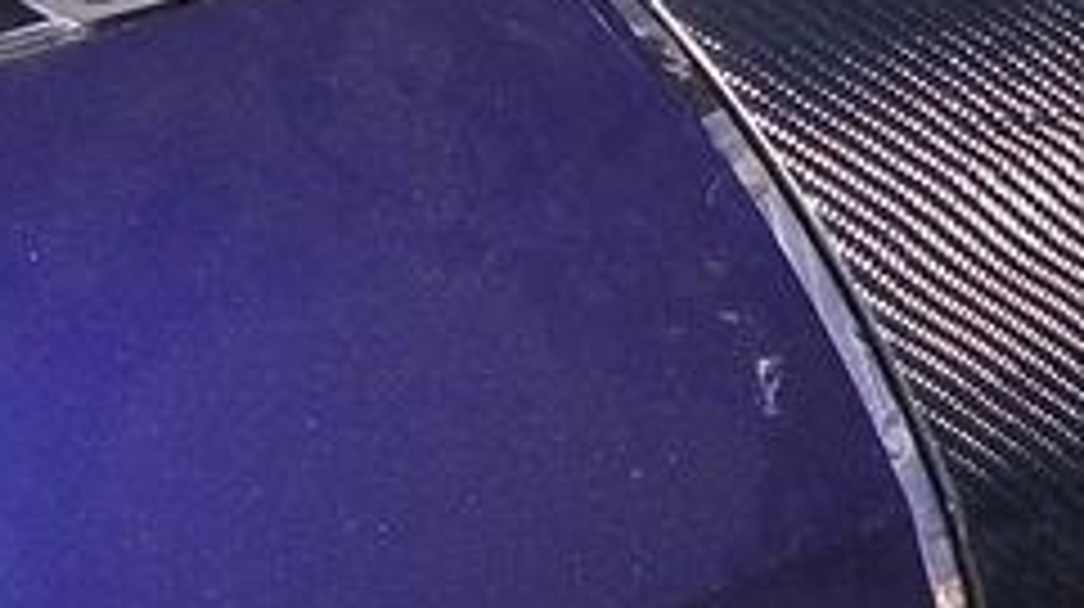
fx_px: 3159
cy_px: 261
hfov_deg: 18.1
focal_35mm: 110
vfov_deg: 11.0
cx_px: 1417
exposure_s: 1/60.1
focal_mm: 5.8
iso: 290
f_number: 2.8
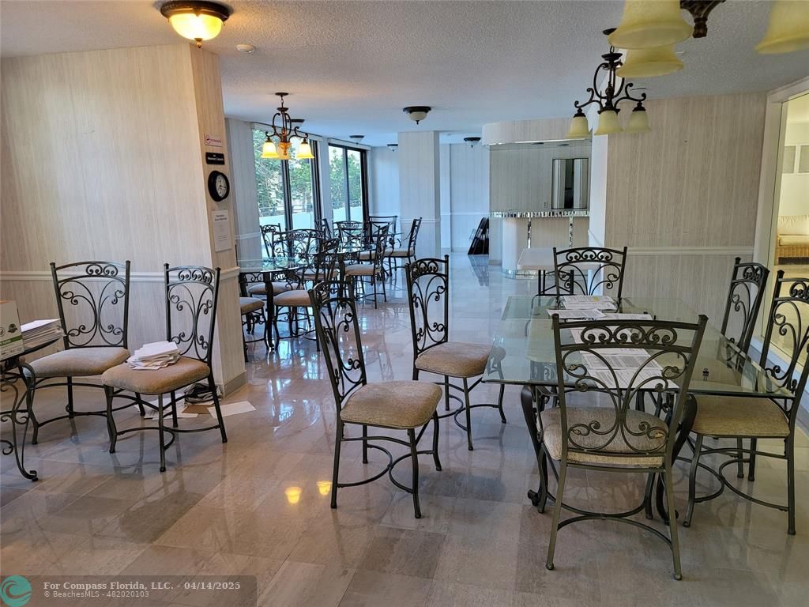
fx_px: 584
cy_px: 304
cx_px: 404
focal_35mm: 25
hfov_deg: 69.4
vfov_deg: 54.9
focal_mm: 7
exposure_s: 1/59
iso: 160
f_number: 1.8
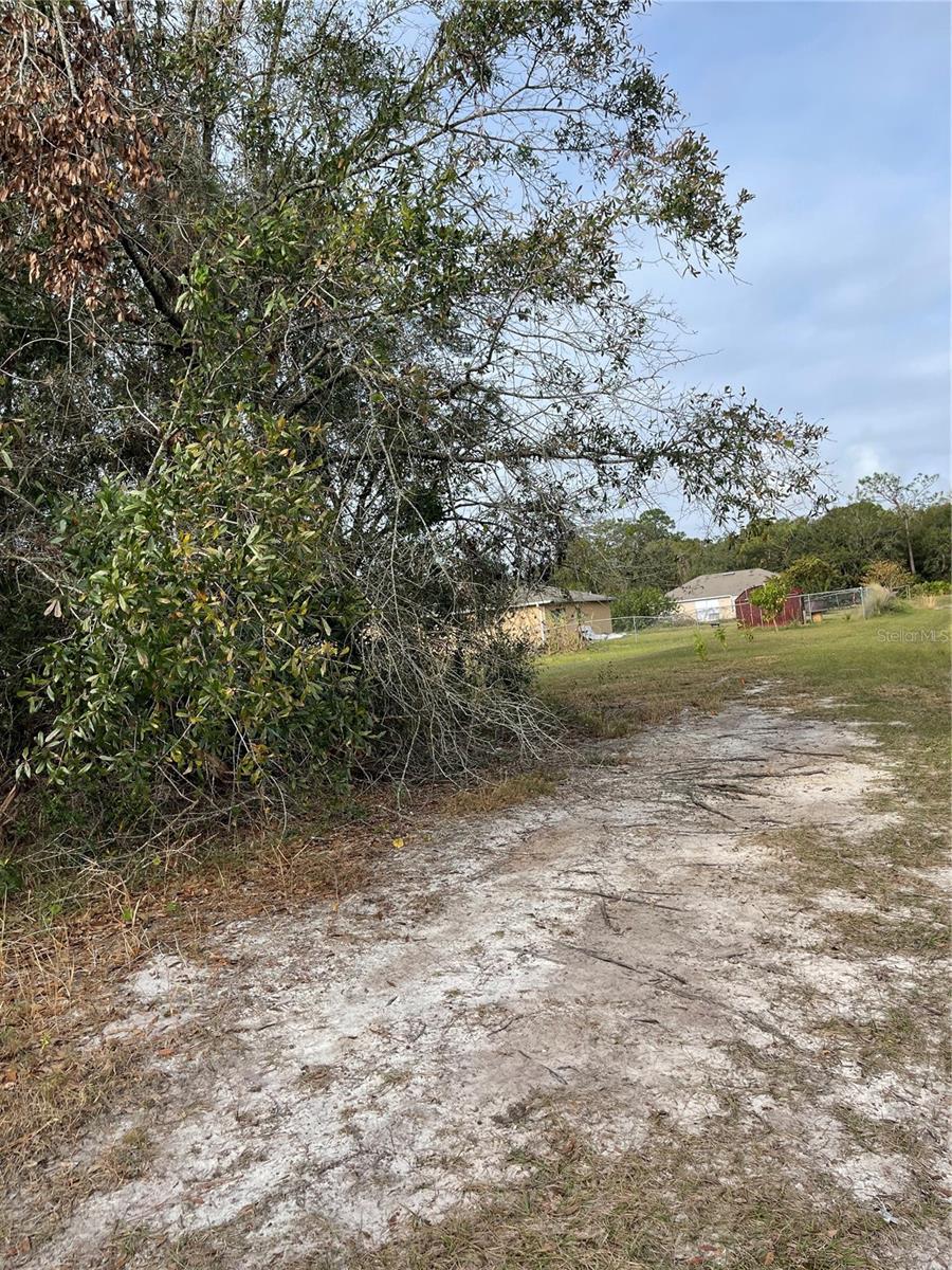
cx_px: 476
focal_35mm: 26
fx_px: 953
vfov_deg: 67.3
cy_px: 635
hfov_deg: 53.1
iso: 32
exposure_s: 1/1534
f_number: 1.6
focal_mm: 5.1
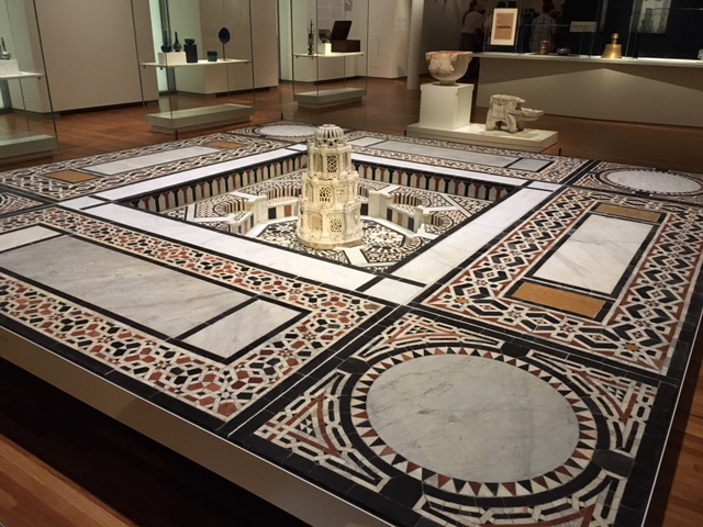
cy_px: 264
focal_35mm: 29
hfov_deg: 61.7
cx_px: 352
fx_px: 589
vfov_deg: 48.2
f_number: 2.2
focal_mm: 4.15
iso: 200
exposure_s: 1/30
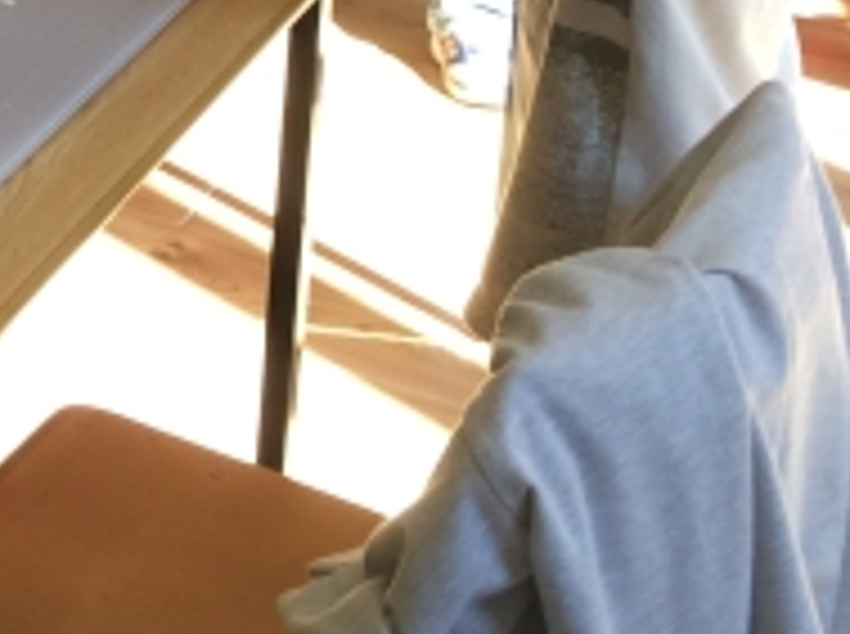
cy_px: -528
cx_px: -382
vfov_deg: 11.5
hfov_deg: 15.4
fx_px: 2917
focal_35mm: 119
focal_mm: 4.12
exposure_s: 1/60
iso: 40
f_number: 2.2
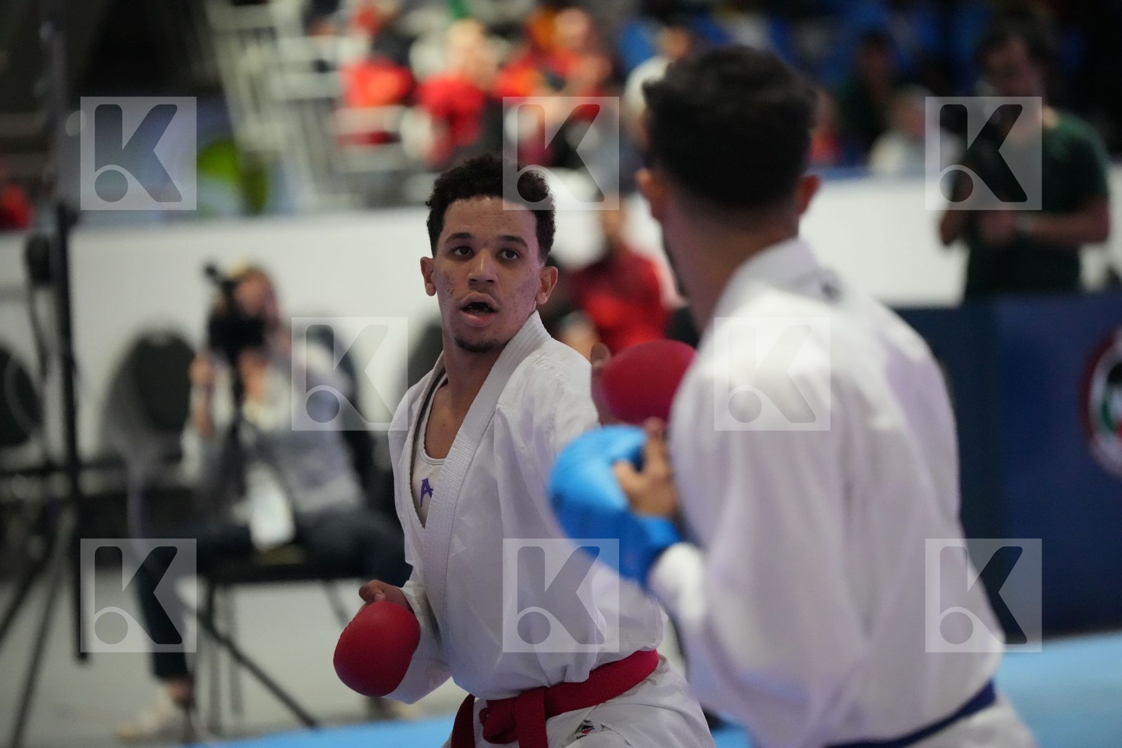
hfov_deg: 10.8
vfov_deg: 7.2
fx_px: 5952
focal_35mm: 191
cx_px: 561
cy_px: 374
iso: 12800
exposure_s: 1/800
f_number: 2.8
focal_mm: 191
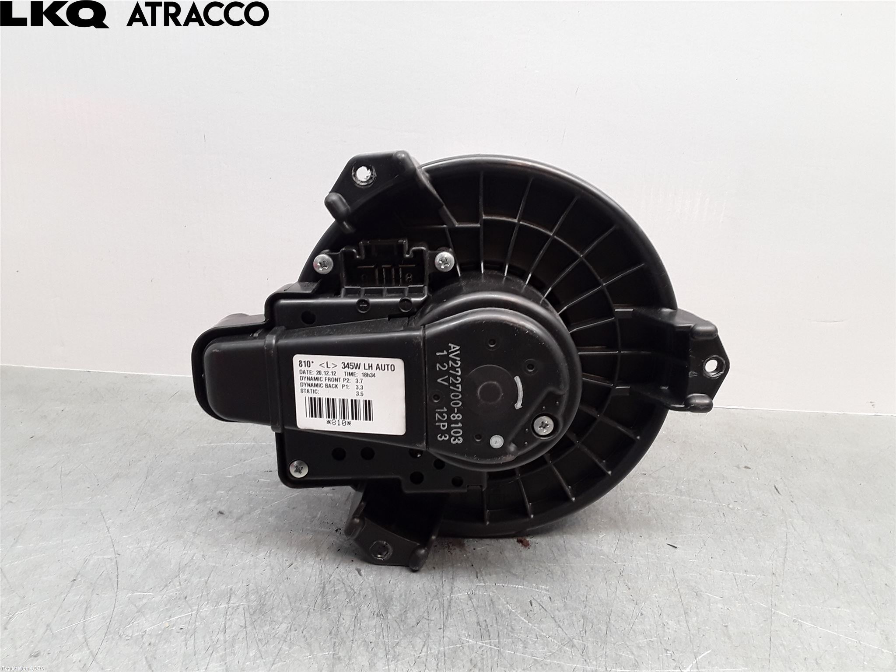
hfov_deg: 63.4
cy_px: 336
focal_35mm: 28
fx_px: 725
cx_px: 448
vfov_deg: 49.7
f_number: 1.9
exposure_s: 1/50
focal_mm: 2.91
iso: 64
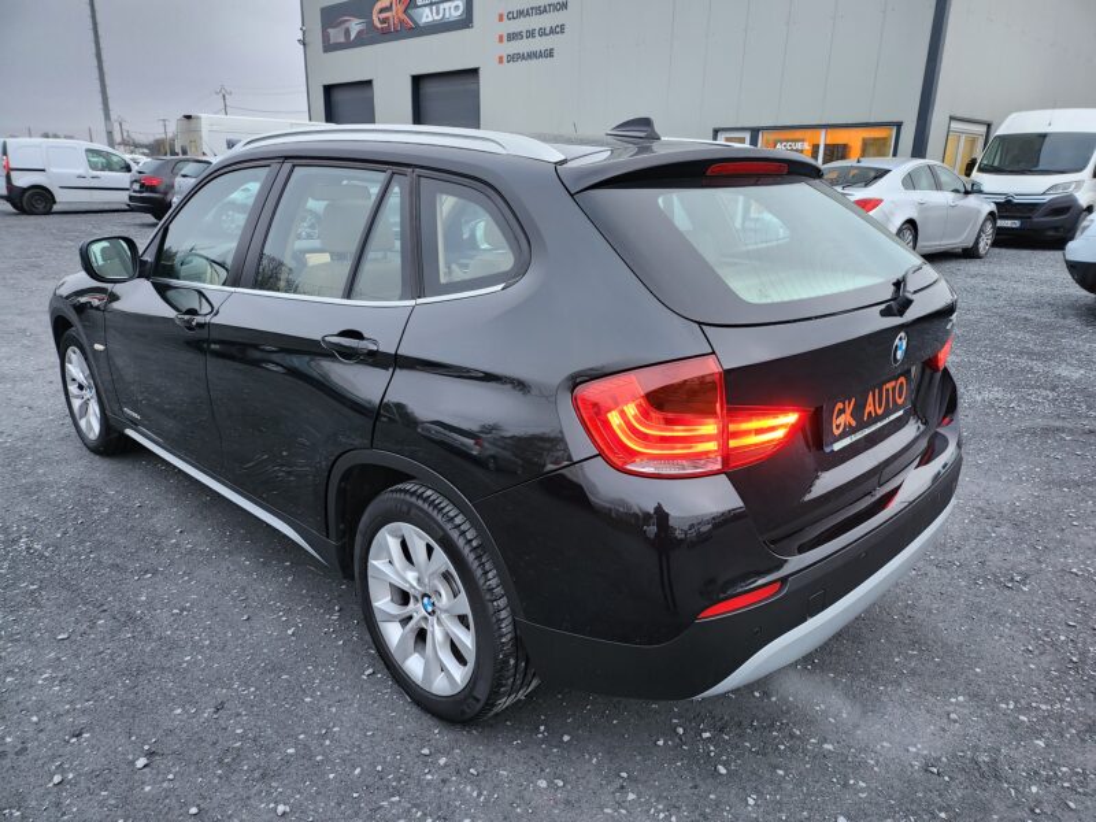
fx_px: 760
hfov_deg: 71.6
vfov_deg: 56.8
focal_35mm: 24
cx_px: 548
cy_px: 411
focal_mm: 5
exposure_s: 1/100
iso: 500
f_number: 1.8
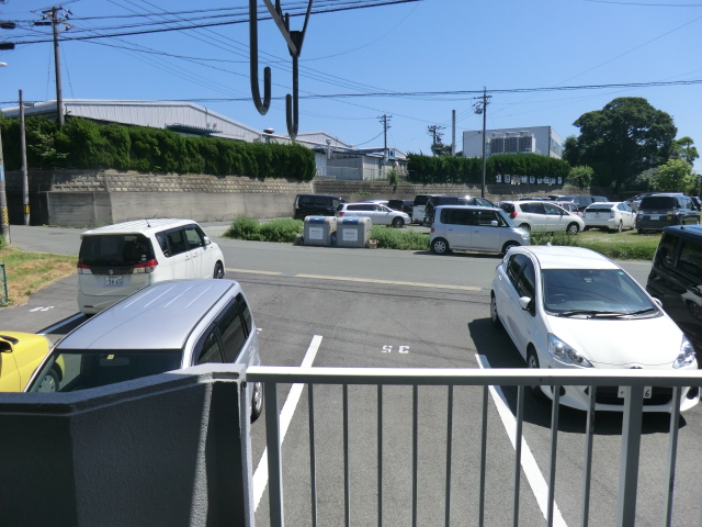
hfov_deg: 71.6
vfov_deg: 56.8
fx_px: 487
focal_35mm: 24
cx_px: 351
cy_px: 264
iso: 80
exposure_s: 1/250
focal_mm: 4.3
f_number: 7.5
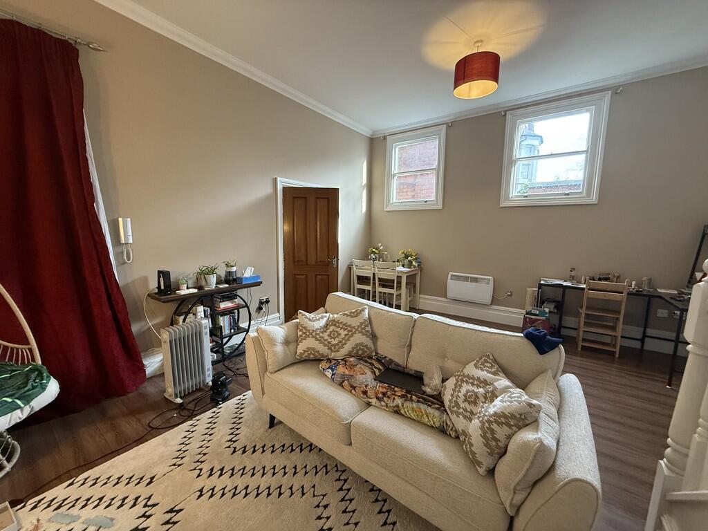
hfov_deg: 102.1
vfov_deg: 85.7
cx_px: 354
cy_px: 266
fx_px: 286
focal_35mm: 14
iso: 400
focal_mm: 2.22
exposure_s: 1/68
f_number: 2.2
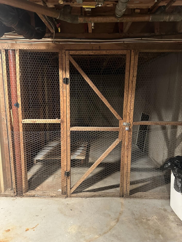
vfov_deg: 71.6
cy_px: 121
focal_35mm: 24
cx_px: 91
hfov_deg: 56.8
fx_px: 168
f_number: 1.78
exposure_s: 1/30
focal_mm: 6.86
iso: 1000
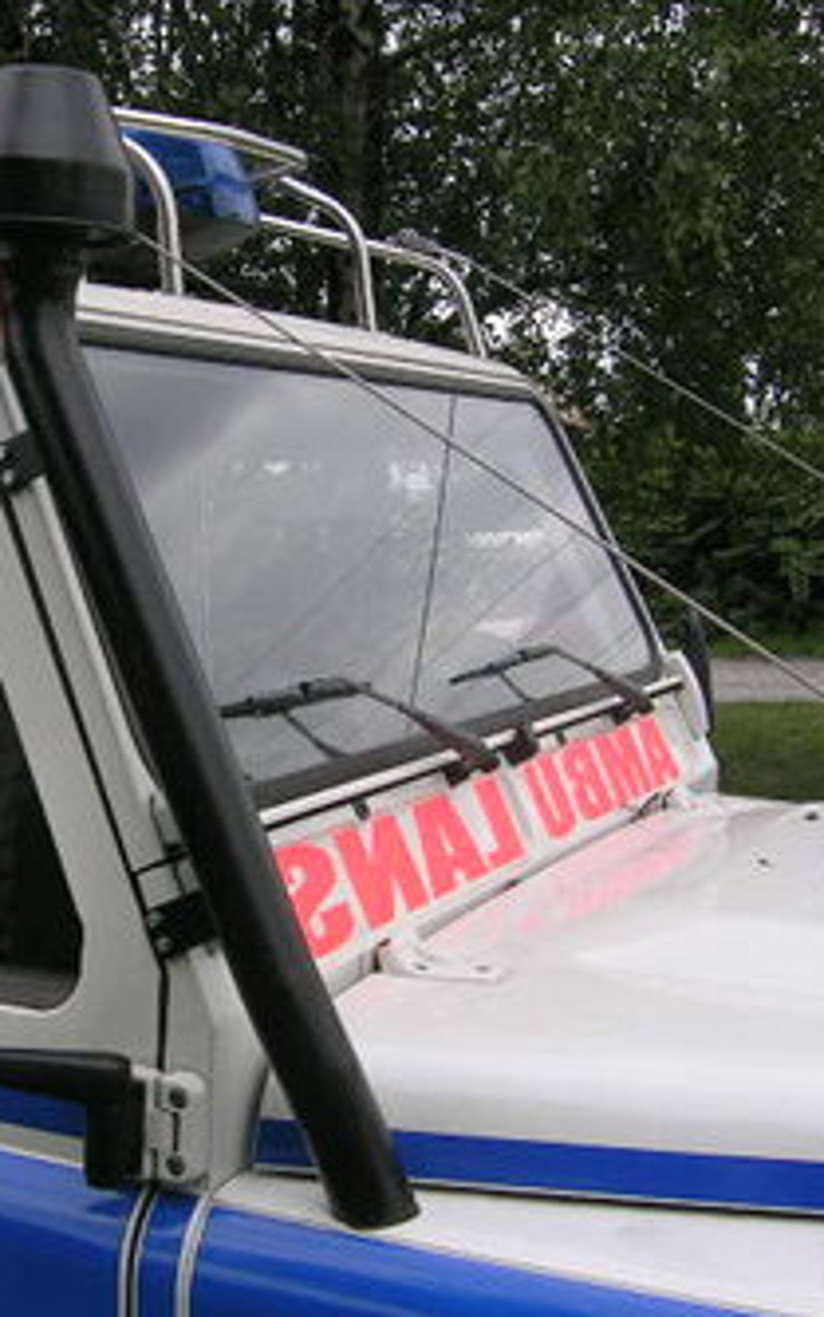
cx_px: 217
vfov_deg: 40.3
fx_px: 1795
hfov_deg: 25.6
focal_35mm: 50
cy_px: 662
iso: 50
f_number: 4.8
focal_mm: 5.4
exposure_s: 1/206
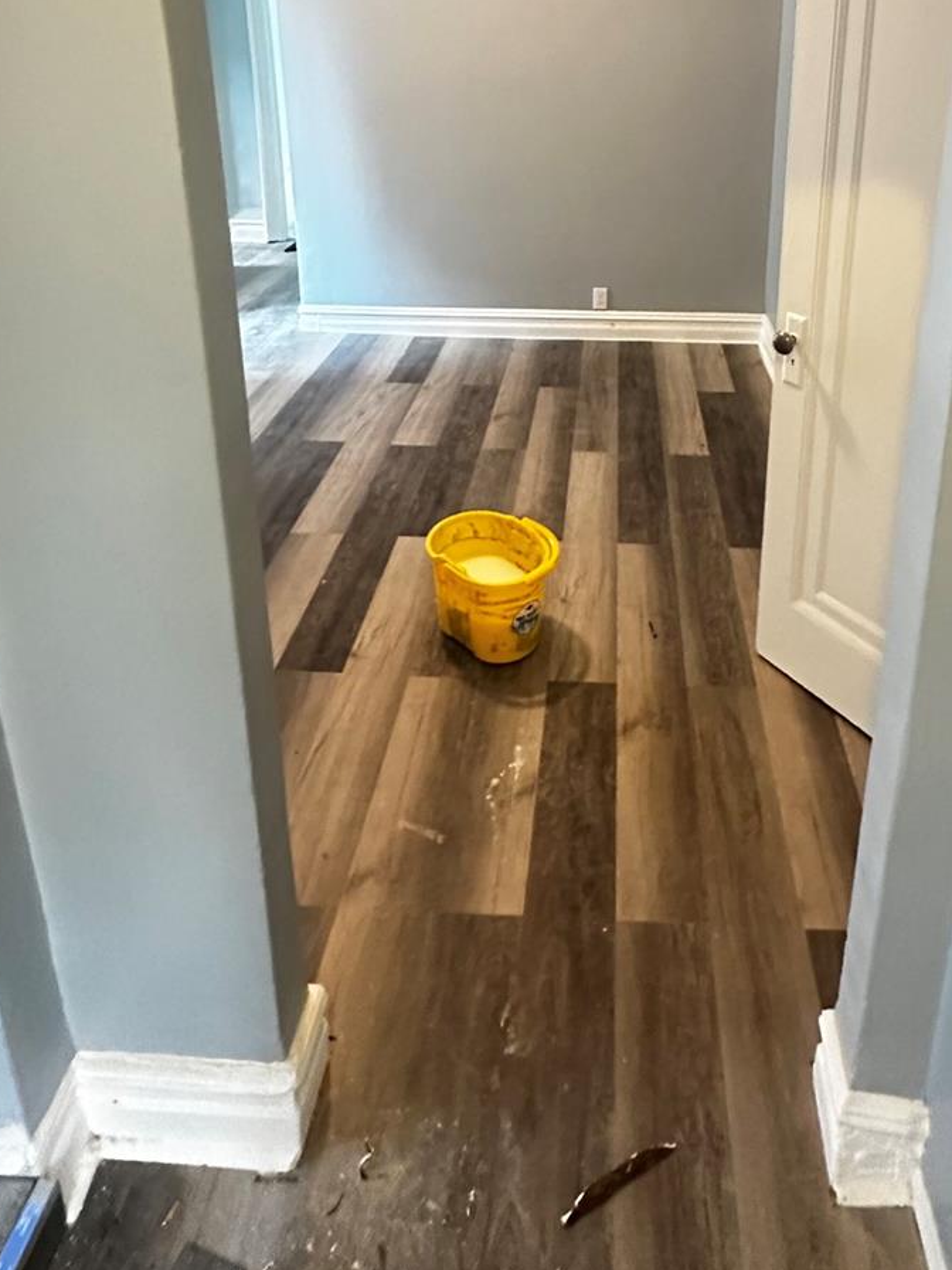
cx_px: 591
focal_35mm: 24
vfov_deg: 65.6
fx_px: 880
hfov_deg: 56.2
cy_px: 266
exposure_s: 1/40
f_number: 2.2
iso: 1000
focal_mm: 2.22
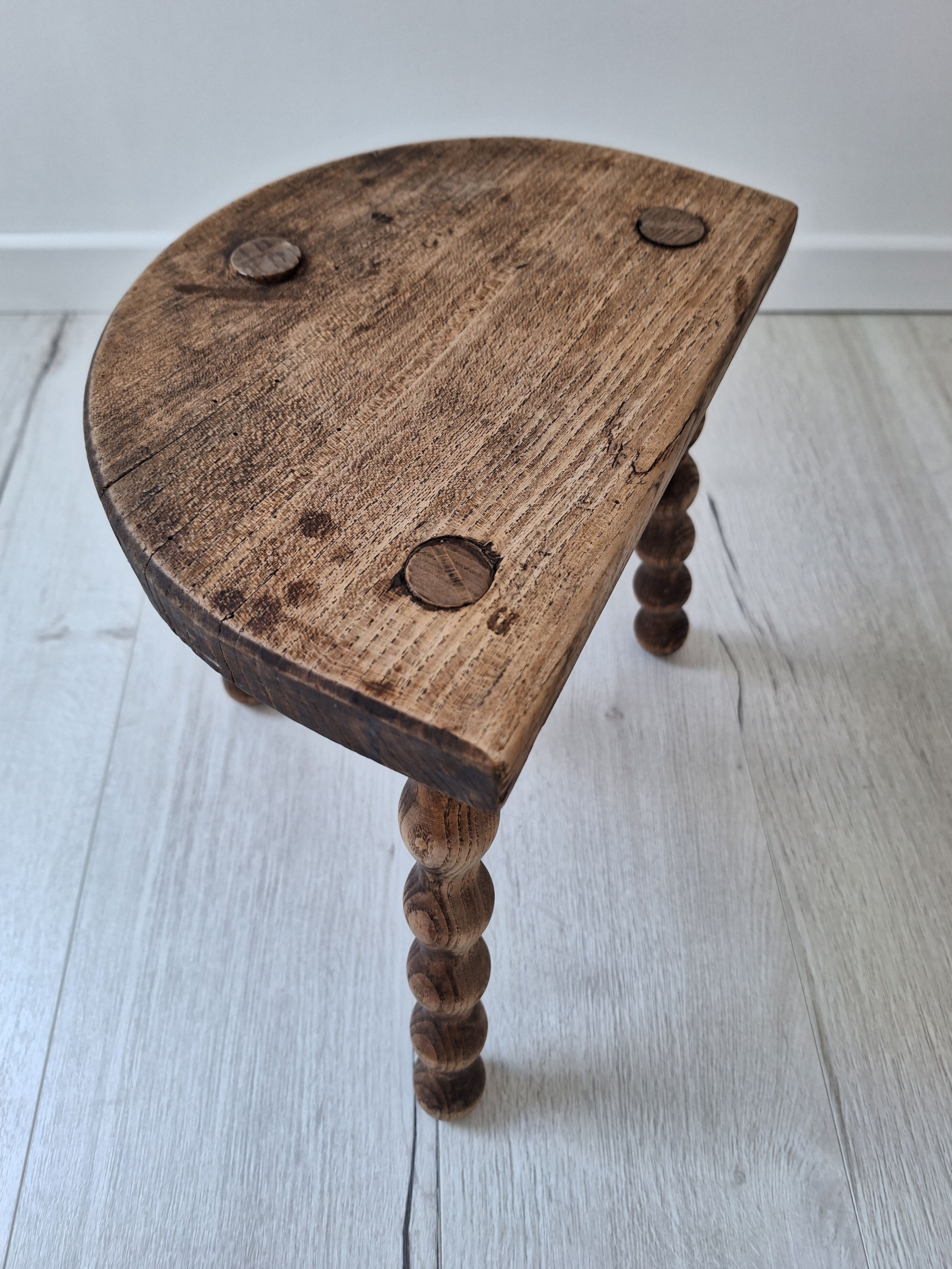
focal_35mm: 24
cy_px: 608
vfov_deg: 71.6
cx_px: 464
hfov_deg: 56.8
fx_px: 880
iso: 125
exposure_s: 1/50
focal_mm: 5.54
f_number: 1.8
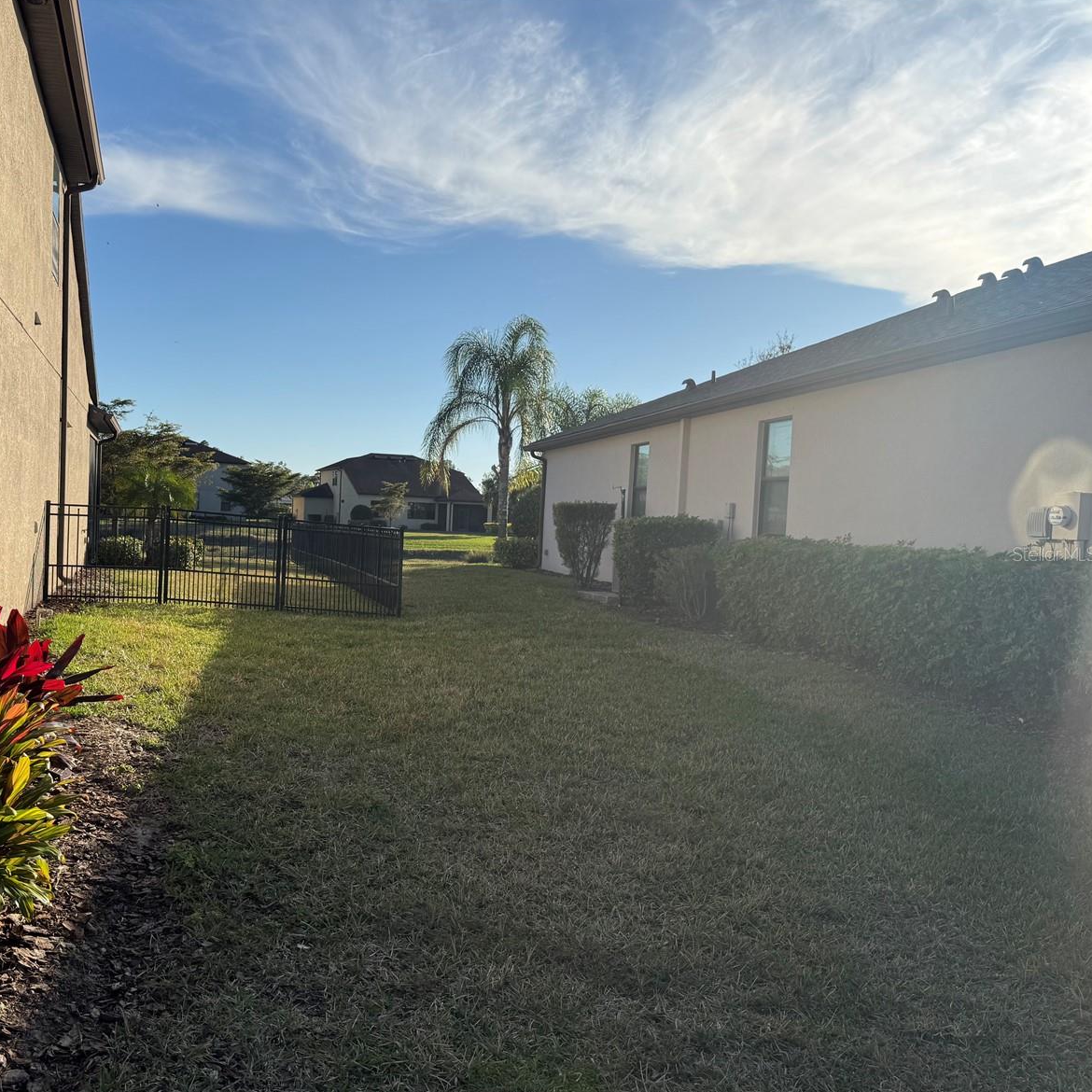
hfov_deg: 54.4
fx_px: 1035
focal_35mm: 29
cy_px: 553
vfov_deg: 55.6
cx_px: 354
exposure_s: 1/5714
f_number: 1.78
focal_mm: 6.76
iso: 80
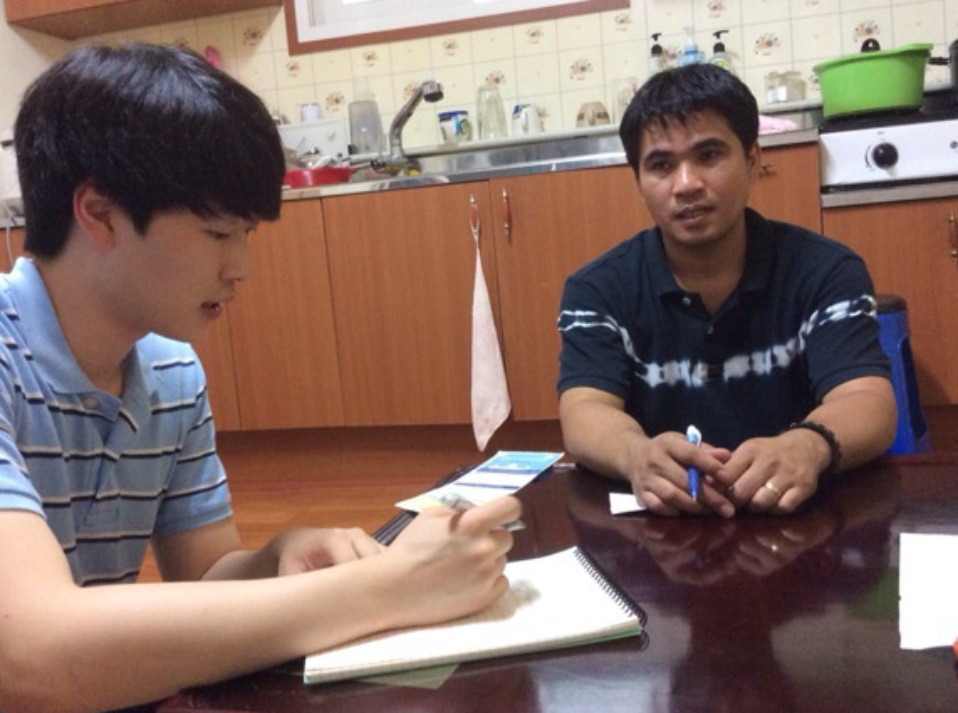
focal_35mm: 37
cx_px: 482
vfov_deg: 38.5
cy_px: 348
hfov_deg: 50.3
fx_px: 1021
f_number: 2.4
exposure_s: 1/24
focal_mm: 3.3
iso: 250
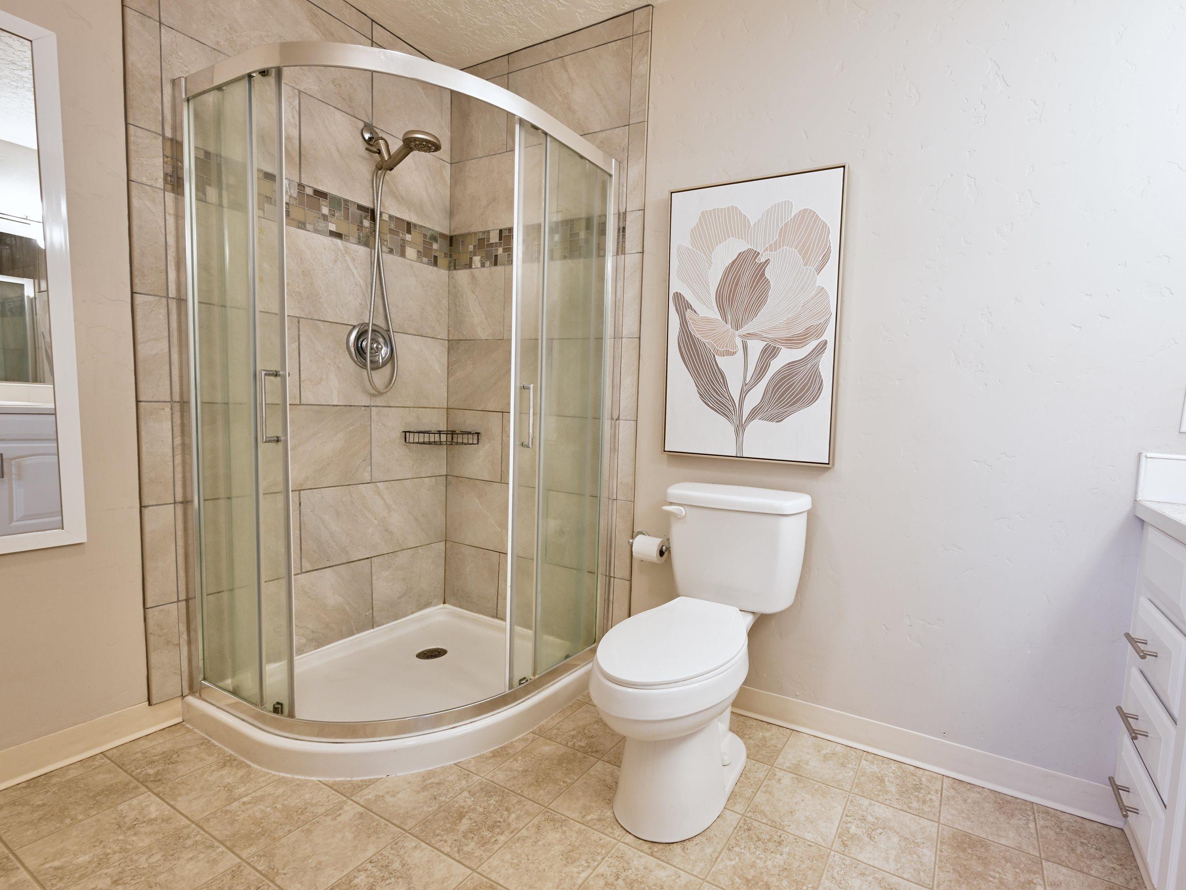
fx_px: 548
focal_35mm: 16
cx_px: 699
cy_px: 455
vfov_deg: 78.1
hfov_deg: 93.5
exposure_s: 1/2
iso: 400
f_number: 9
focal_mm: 14
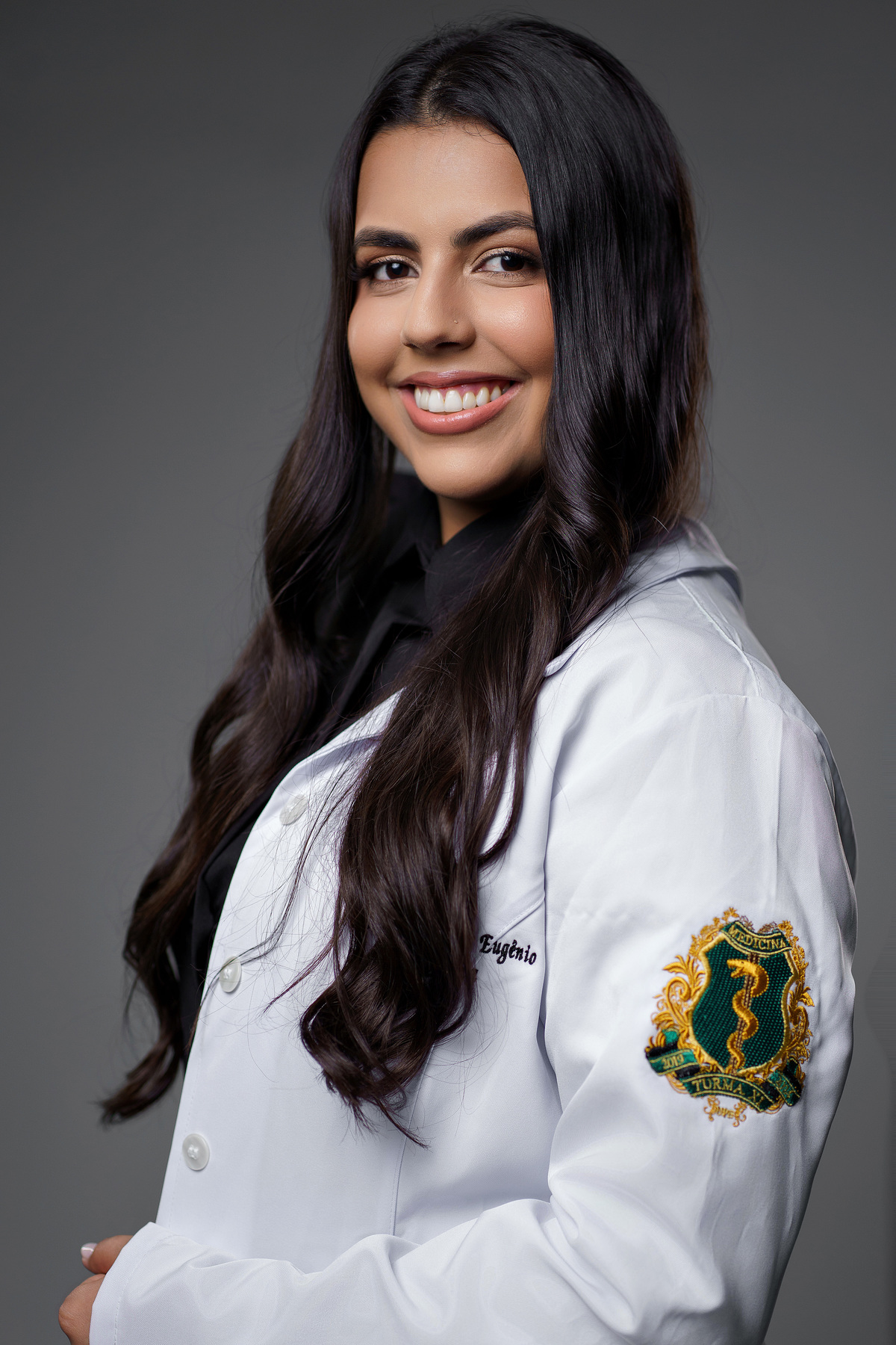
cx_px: 448
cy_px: 672
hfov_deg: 16.1
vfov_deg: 23.9
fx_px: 3173
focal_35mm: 85
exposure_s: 1/125
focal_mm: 85
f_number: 2.8
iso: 320
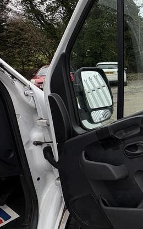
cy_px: 110
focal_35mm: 32
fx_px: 200
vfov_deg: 59.6
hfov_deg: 28.6
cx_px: 204
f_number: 2.2
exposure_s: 1/488
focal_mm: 2.22
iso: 40
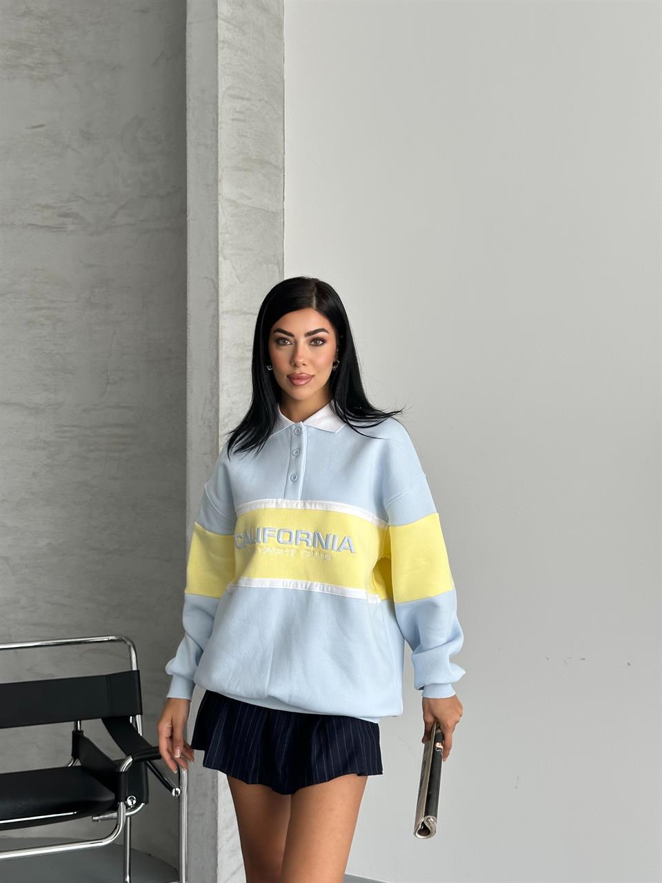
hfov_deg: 30.3
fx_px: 1224
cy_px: 442
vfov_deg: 39.7
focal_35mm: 48
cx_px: 331
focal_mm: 6.86
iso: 50
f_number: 1.78
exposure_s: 1/159
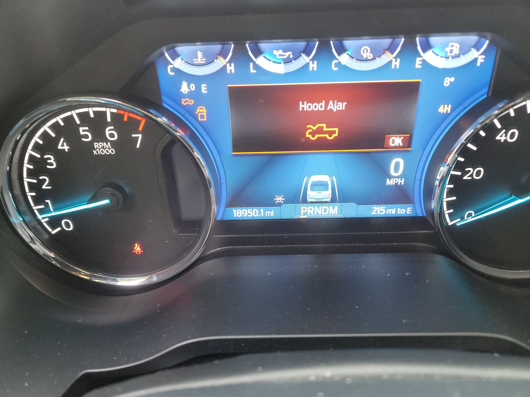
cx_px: 265
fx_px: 367
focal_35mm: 24
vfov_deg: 56.8
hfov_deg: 71.6
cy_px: 198
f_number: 1.8
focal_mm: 6.7
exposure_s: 1/59
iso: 796
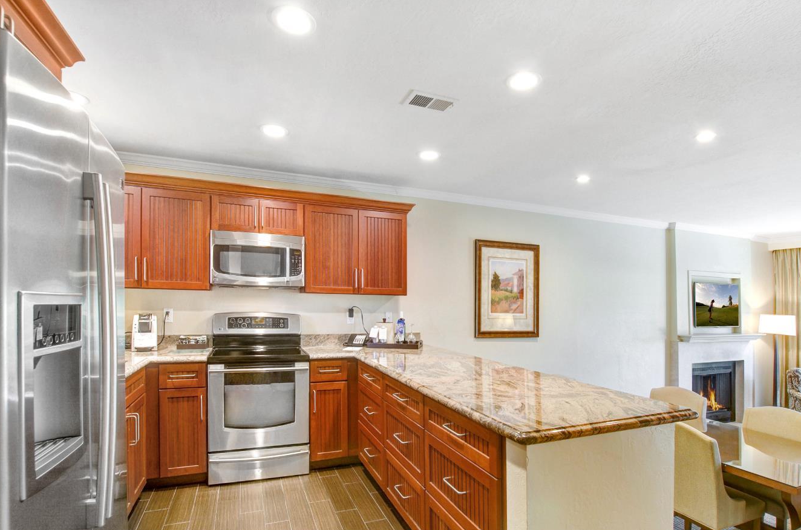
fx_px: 377
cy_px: 277
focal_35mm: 17
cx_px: 446
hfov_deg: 93.0
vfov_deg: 70.1
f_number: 7.1
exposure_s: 1/4
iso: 100
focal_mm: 10
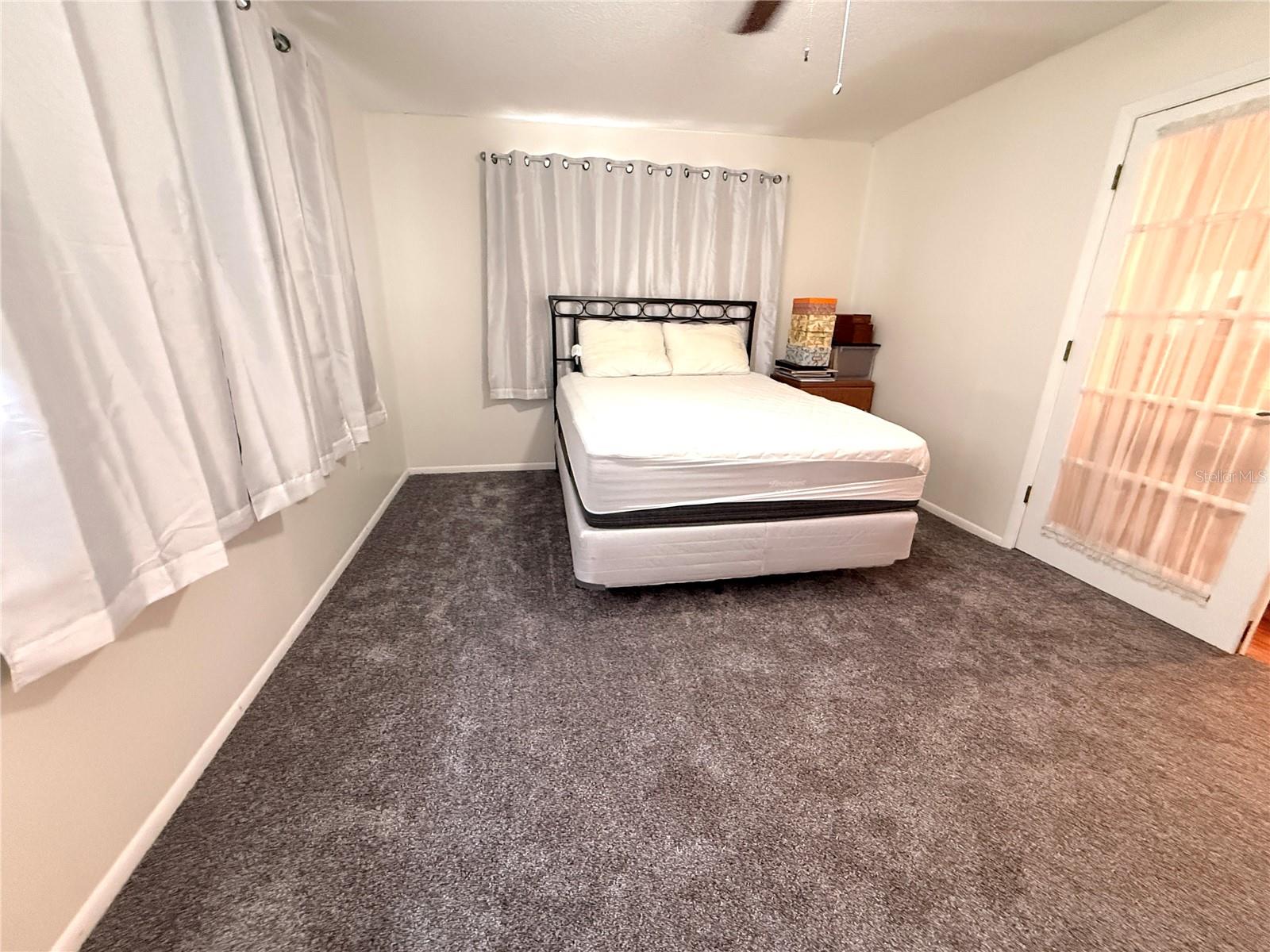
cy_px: 476
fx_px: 514
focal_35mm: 14
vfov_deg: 85.7
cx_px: 635
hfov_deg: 102.1
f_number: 2.2
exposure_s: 1/60
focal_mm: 2.22
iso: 640
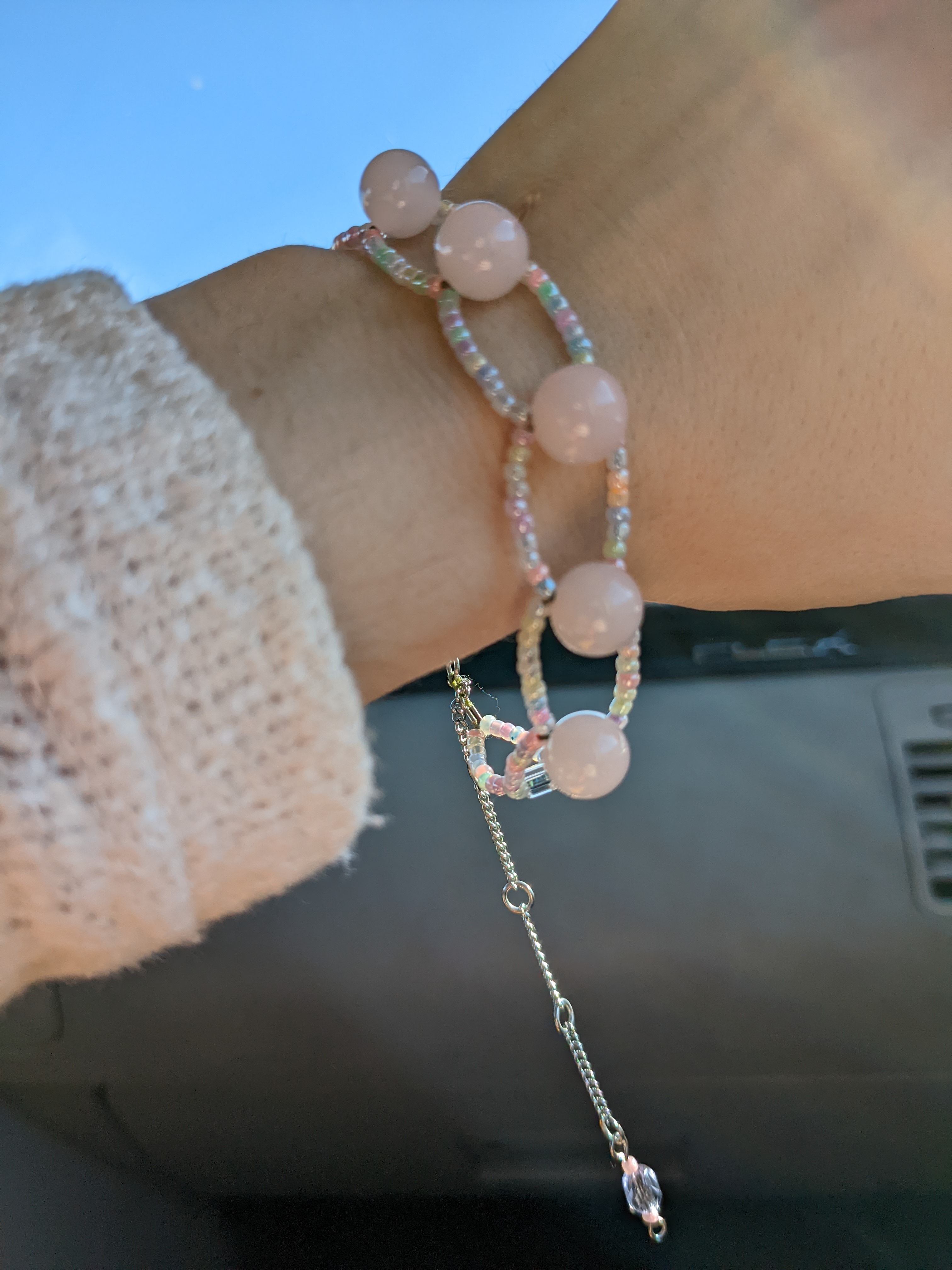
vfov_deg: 65.3
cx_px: 476
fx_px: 990
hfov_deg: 51.4
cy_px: 635
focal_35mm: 27
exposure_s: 1/1232
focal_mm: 4.38
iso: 52
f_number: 1.73
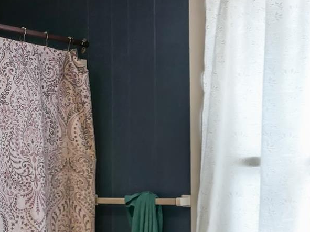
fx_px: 716
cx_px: 37
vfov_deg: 18.2
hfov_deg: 23.8
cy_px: 201
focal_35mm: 80
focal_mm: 8.8
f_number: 1.4
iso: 125
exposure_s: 1/60
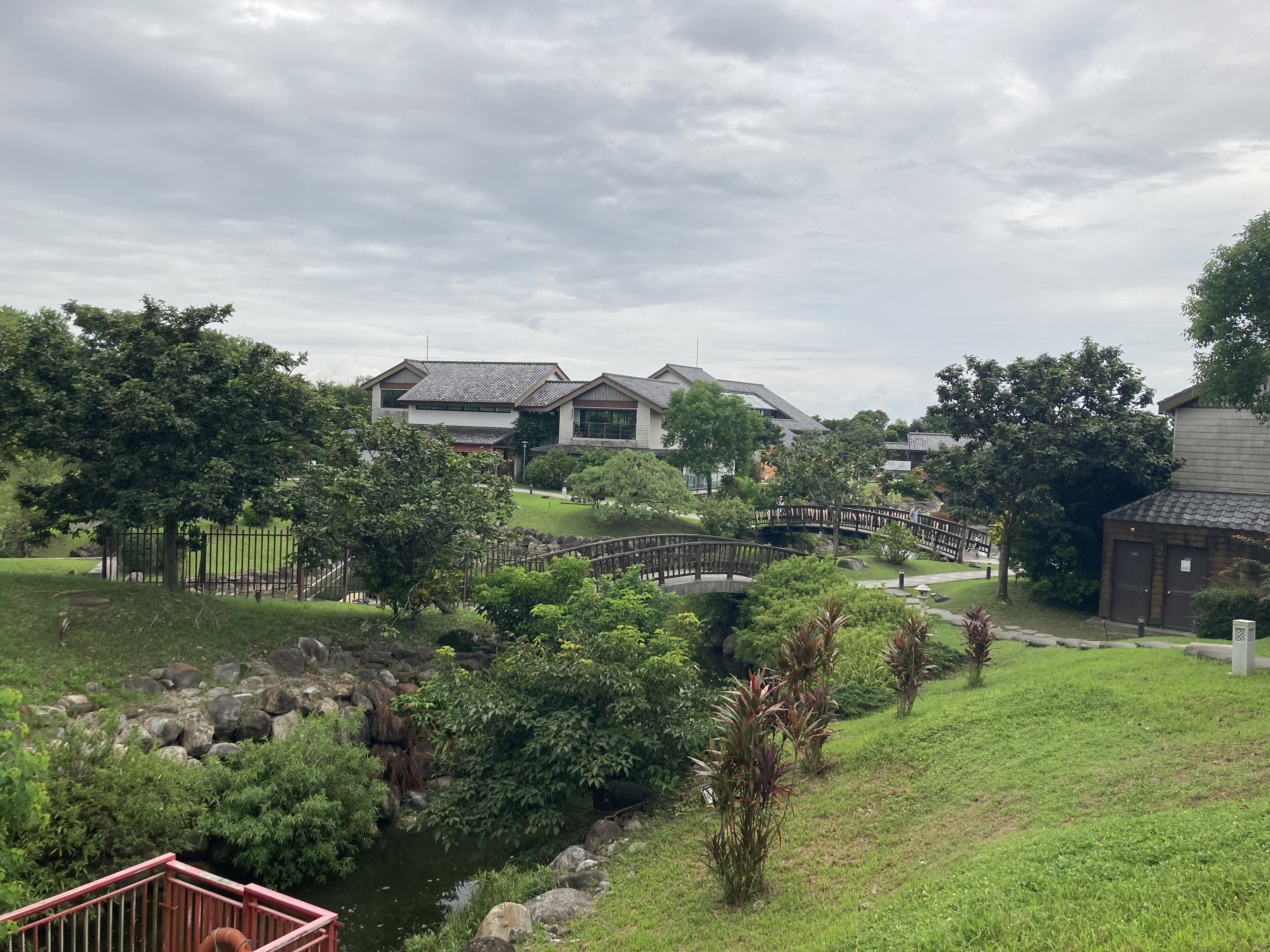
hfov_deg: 63.4
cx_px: 635
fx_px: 1027
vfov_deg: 49.7
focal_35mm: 28
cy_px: 476
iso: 20
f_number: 1.8
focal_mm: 3.99
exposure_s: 1/209
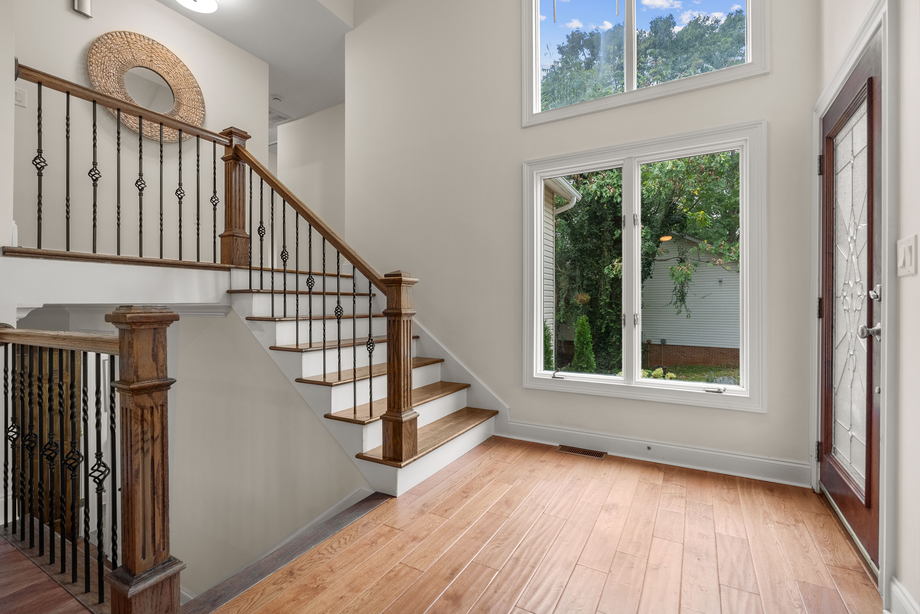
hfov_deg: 96.7
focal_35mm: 16
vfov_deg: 73.8
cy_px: 307
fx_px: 409
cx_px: 460
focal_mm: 16
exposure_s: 1/6
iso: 320
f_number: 8
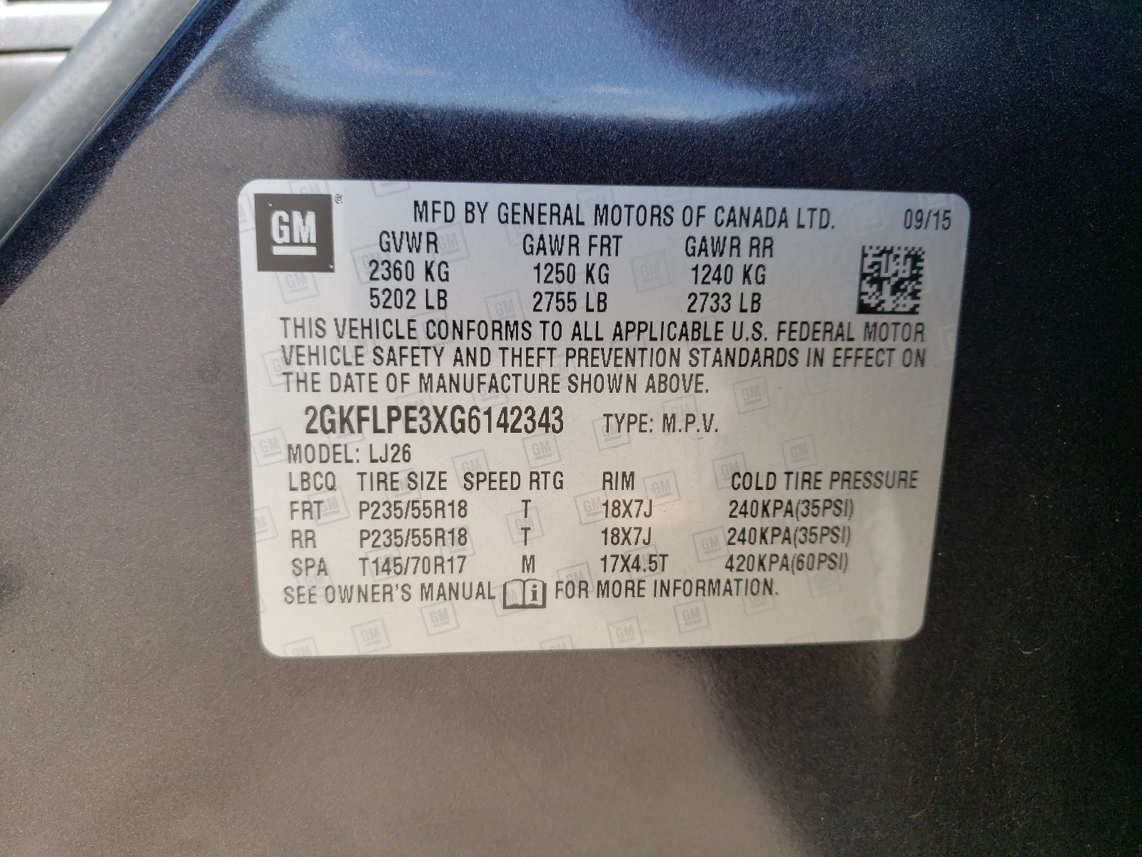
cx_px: 571
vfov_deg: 53.1
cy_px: 428
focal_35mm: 26
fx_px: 858
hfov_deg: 67.3
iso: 50
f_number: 1.5
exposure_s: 1/476
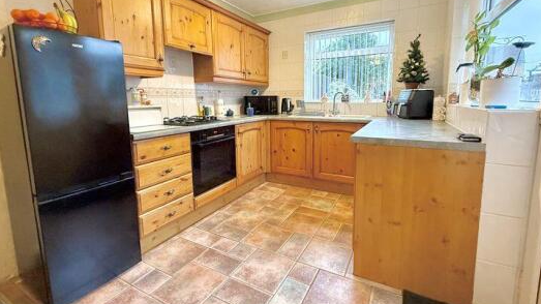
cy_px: 128
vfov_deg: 63.5
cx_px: 283
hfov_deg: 95.9
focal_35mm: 17
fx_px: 244
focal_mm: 2.22
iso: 400
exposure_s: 1/50
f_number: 2.2
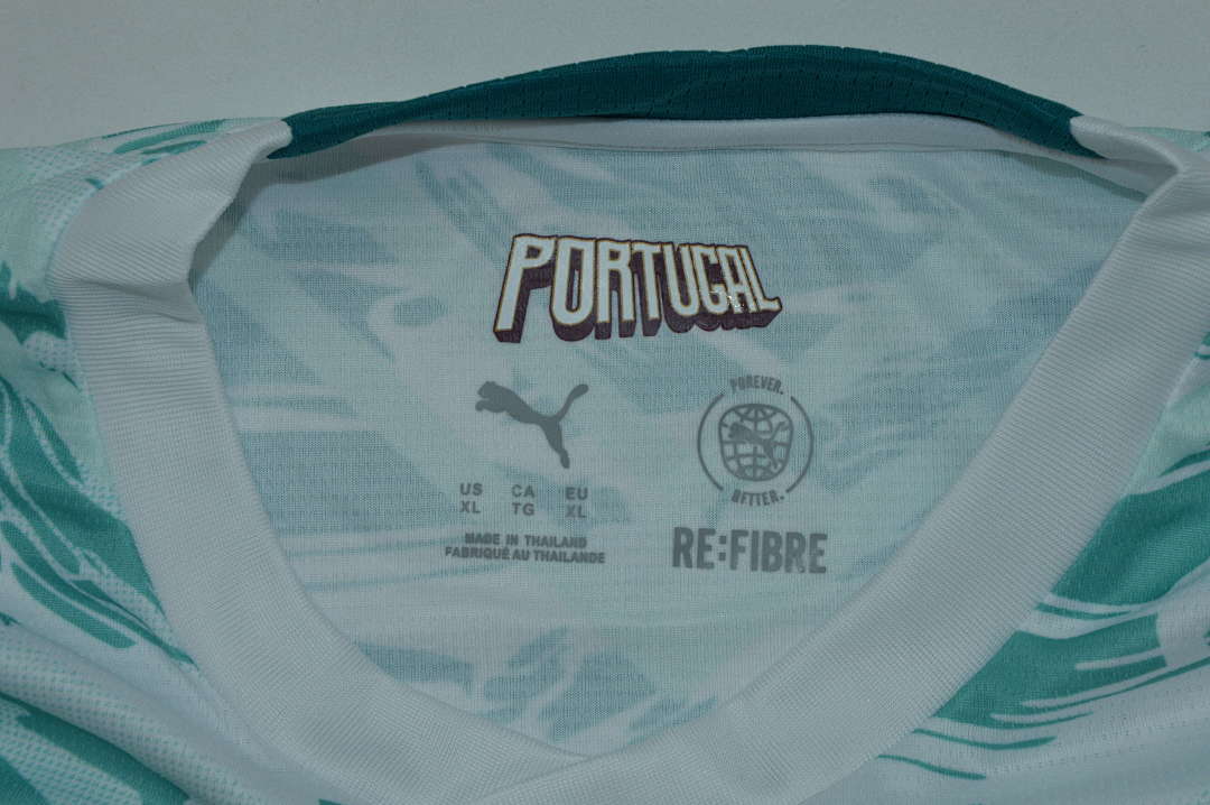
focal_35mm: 87
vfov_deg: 15.7
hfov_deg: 23.4
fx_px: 2921
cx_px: 605
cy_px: 402
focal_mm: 58
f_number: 16
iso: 400
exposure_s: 1/200
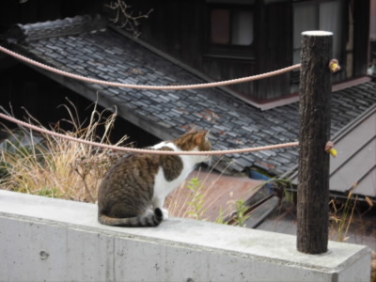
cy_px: 141
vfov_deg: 12.1
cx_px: 188
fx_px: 1325
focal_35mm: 122
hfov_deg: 16.1
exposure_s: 1/80
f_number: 5.6
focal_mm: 21.8
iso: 100
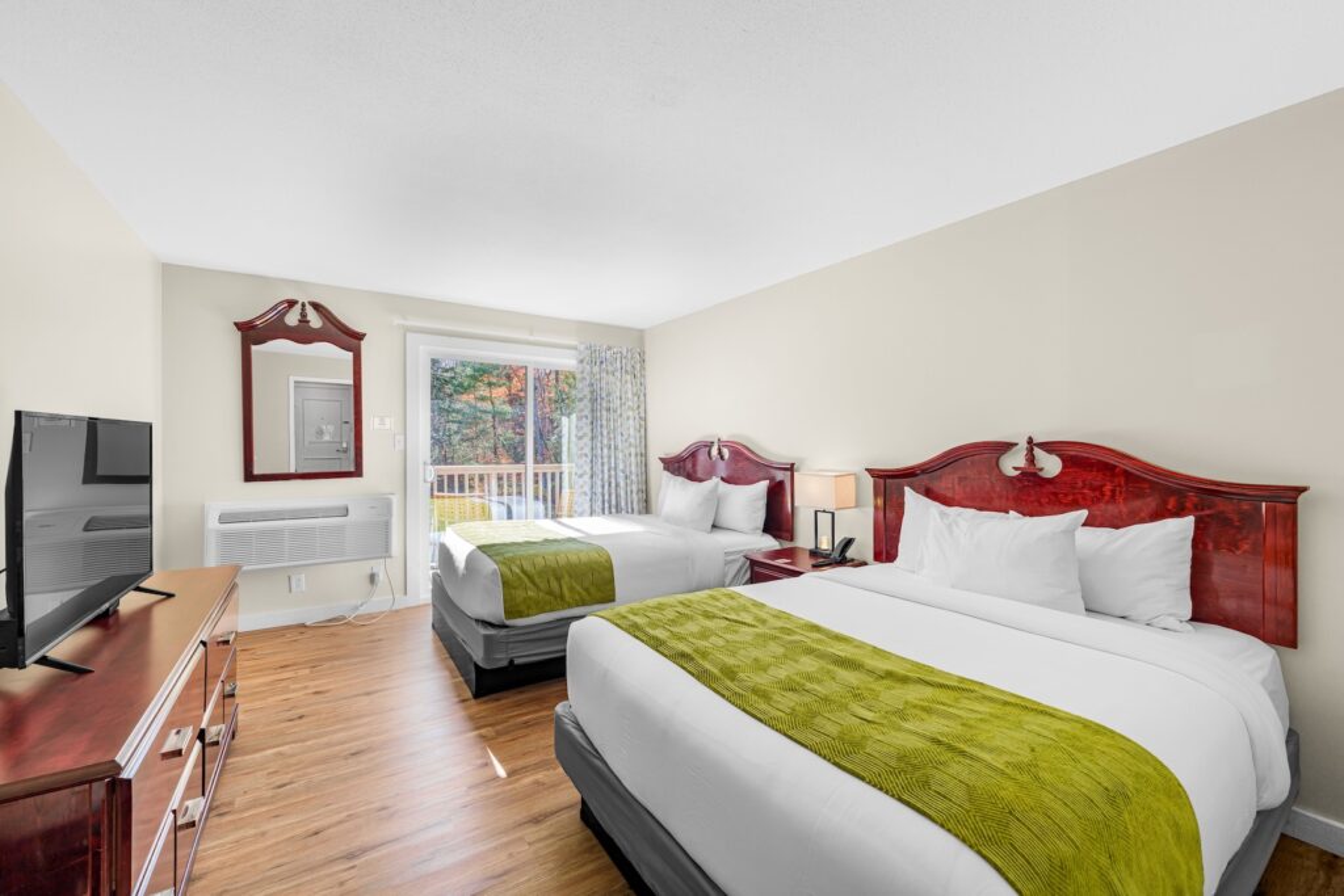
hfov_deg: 104.2
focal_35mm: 14
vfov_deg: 81.2
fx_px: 523
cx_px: 672
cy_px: 448
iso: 250
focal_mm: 14
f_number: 9
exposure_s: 1/10
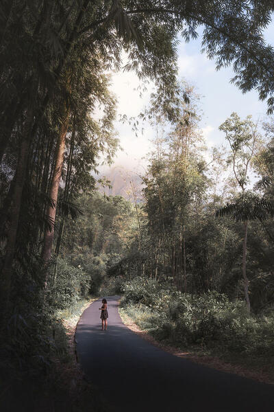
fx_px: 342
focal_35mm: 30
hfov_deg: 43.6
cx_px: 137
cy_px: 206
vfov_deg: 61.9
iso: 100
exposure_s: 1/320
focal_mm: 20
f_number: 7.1
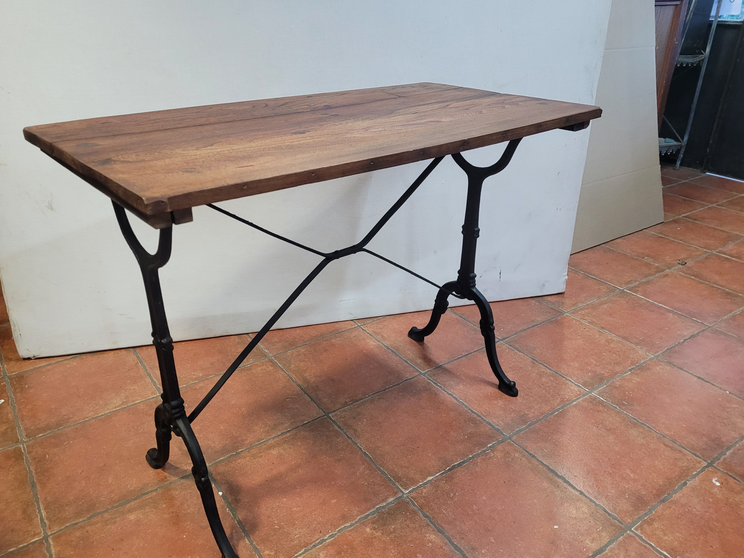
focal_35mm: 27
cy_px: 289
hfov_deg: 65.3
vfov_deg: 51.3
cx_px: 375
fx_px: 580
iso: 400
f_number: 1.8
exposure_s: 1/50
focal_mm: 5.4
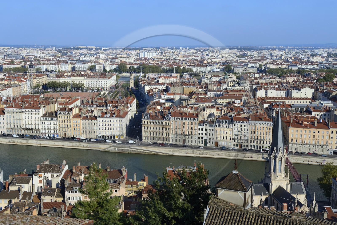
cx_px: 168
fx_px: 412
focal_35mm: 44
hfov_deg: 44.5
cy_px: 112
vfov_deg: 30.5
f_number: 11
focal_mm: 44
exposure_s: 1/250
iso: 200
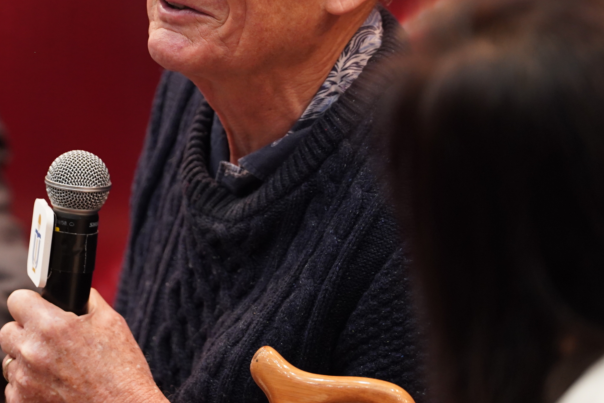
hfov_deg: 6.1
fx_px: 5653
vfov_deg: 4.1
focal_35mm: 337
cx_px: 164
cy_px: 92
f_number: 2.8
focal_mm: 176
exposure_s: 1/160
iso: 1600
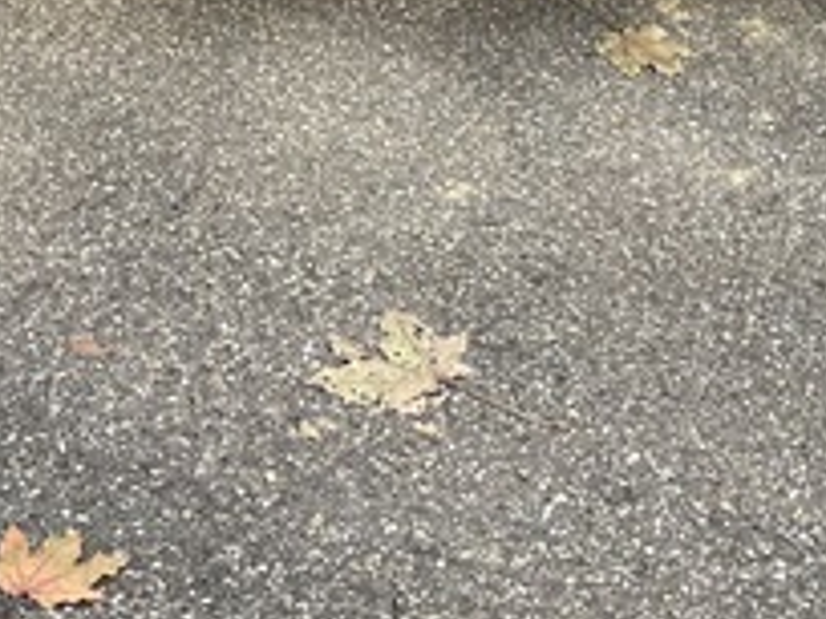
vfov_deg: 13.6
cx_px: 93
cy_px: -336
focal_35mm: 102
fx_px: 2434
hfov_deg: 18.9
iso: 50
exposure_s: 1/1106
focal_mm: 5.1
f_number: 1.6
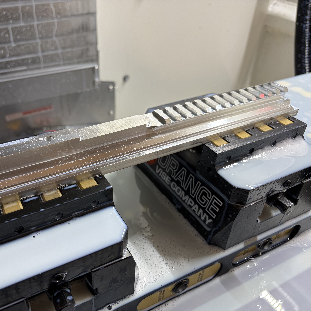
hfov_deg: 52.0
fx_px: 315
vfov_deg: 52.5
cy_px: 157
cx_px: 117
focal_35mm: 31
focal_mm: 5.96
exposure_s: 1/120
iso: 125
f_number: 1.6
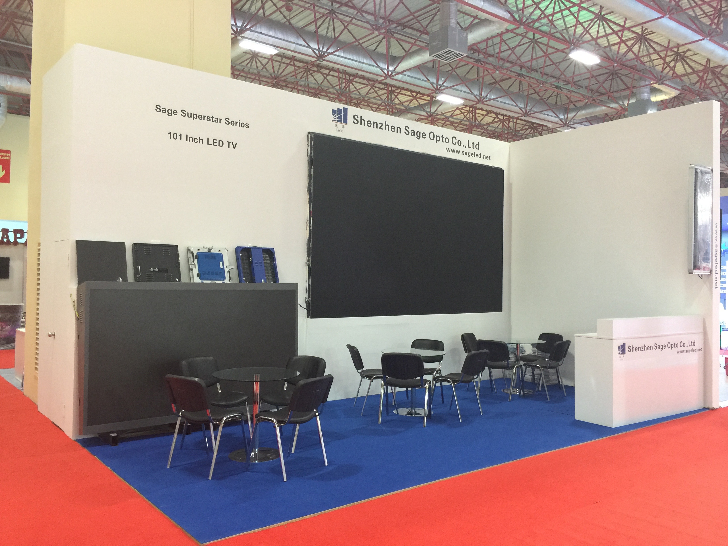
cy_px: 273
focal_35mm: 29
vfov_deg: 48.2
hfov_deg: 61.7
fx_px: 610
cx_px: 364
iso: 80
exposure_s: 1/17
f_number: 2.2
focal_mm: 4.15
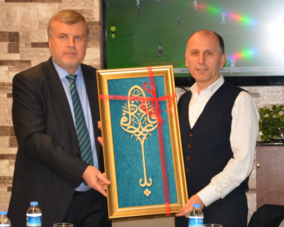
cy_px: 120
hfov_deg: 12.4
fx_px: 1308
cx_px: 148
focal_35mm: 156
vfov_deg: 9.9
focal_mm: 85
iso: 800
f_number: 5.3
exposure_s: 1/60
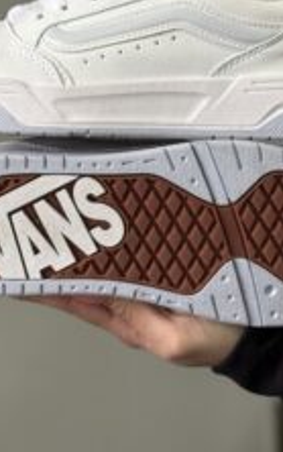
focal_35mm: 99
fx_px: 1220
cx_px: 159
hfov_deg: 13.2
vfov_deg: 20.8
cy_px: 110
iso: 250
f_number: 1.78
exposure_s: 1/54
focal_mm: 6.76
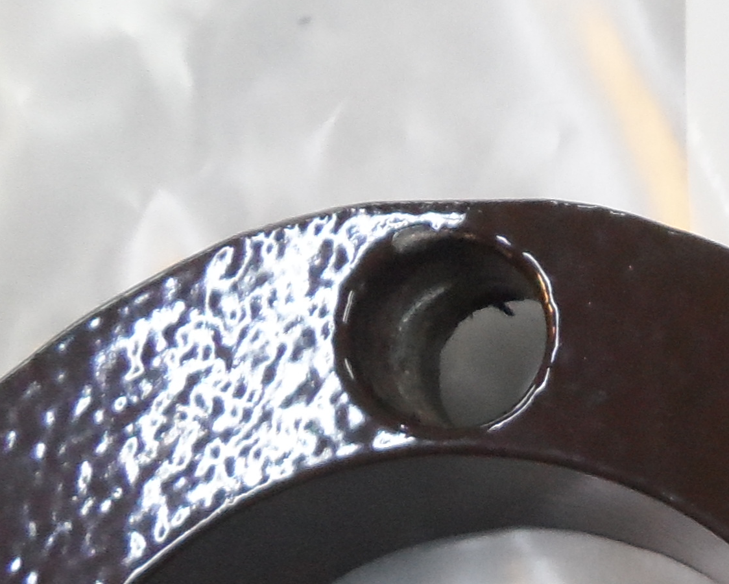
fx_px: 2158
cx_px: 1164
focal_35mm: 100
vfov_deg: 15.1
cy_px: 584
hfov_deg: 16.9
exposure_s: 1/30
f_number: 2.5
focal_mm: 4.5
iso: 320
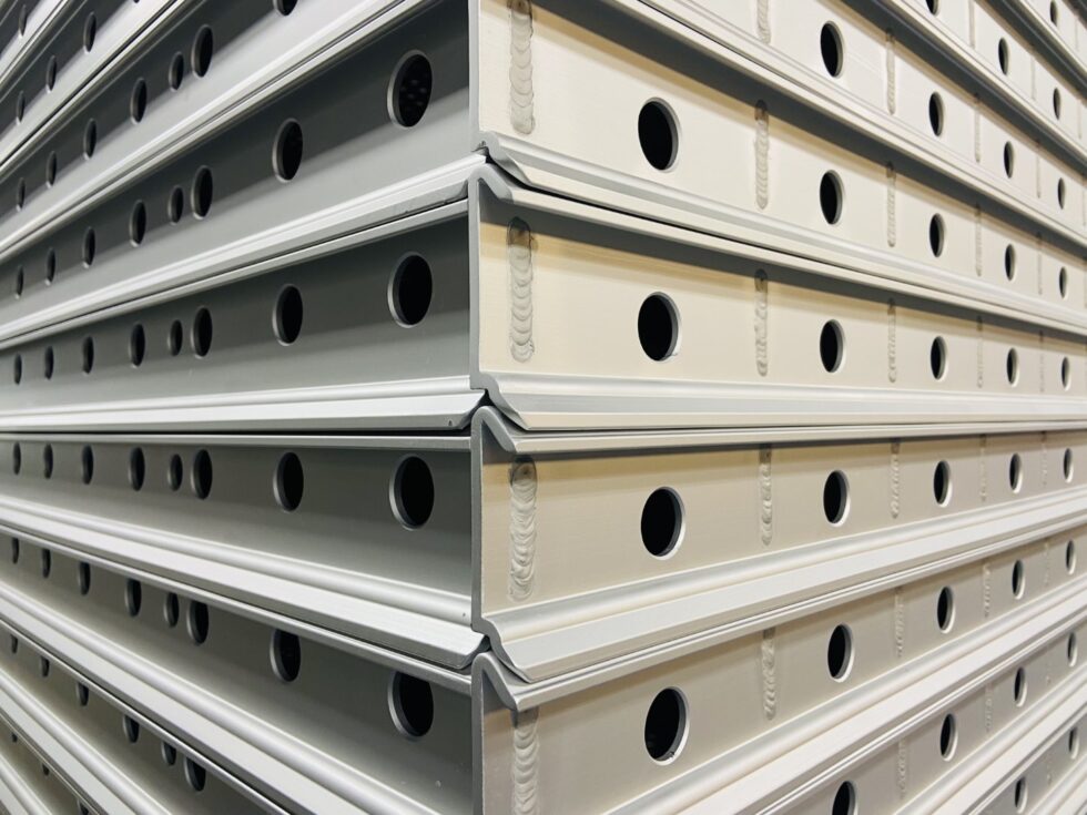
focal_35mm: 26
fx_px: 816
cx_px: 544
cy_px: 408
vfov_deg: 53.1
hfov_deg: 67.3
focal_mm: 4.25
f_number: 1.8
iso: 80
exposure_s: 1/50
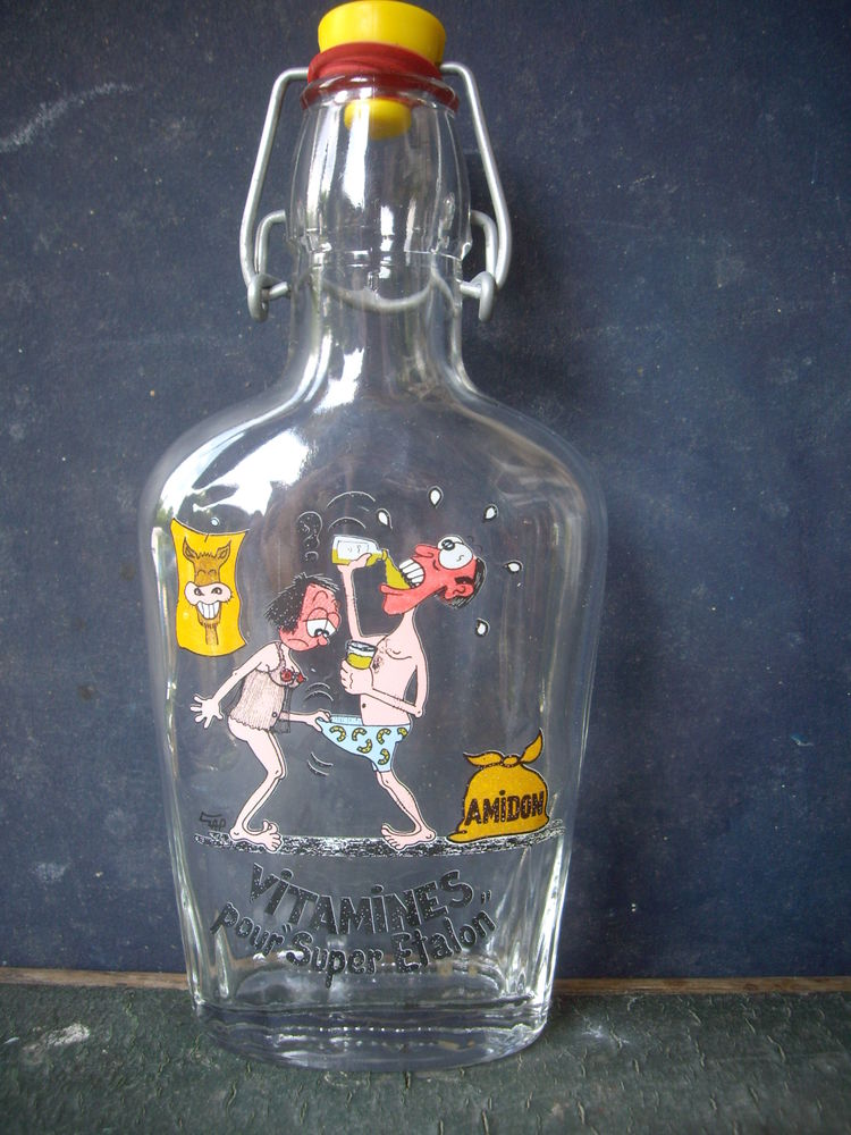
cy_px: 568
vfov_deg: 49.0
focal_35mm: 38
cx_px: 426
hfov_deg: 37.7
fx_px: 1246
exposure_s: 1/50
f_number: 2.7
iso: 64
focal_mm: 6.2
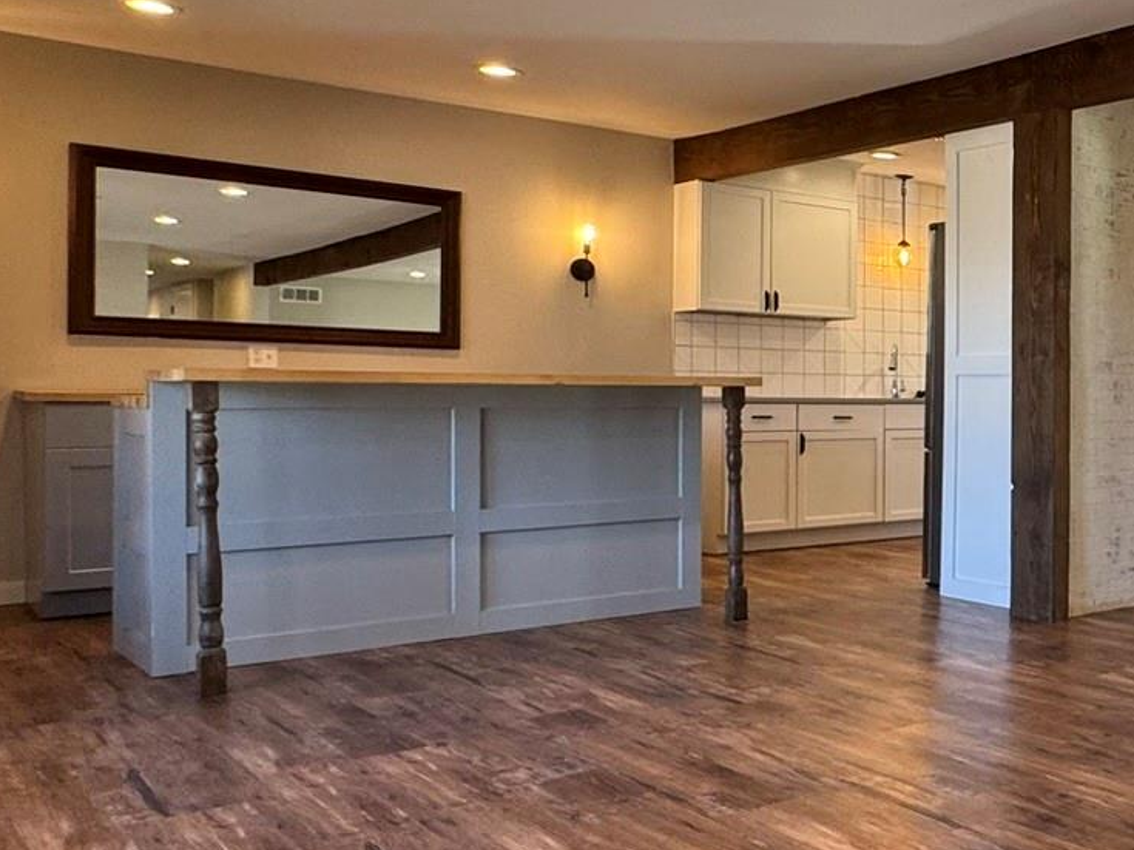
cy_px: 413
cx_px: 1219
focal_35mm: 39
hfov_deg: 39.9
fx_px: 1277
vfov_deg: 36.8
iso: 160
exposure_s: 1/120
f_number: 2.2
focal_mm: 2.22
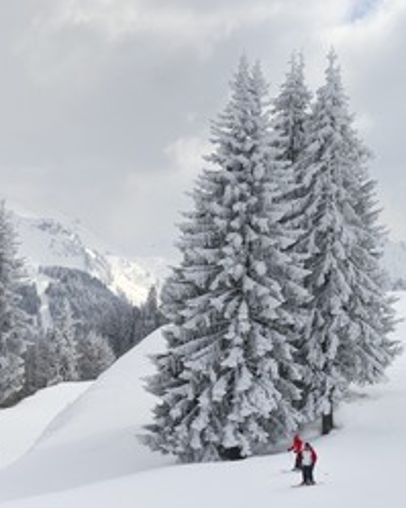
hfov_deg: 19.4
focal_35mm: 76
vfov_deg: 25.1
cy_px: 284
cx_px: -20
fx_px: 1142
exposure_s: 1/500
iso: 200
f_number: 13
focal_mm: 48
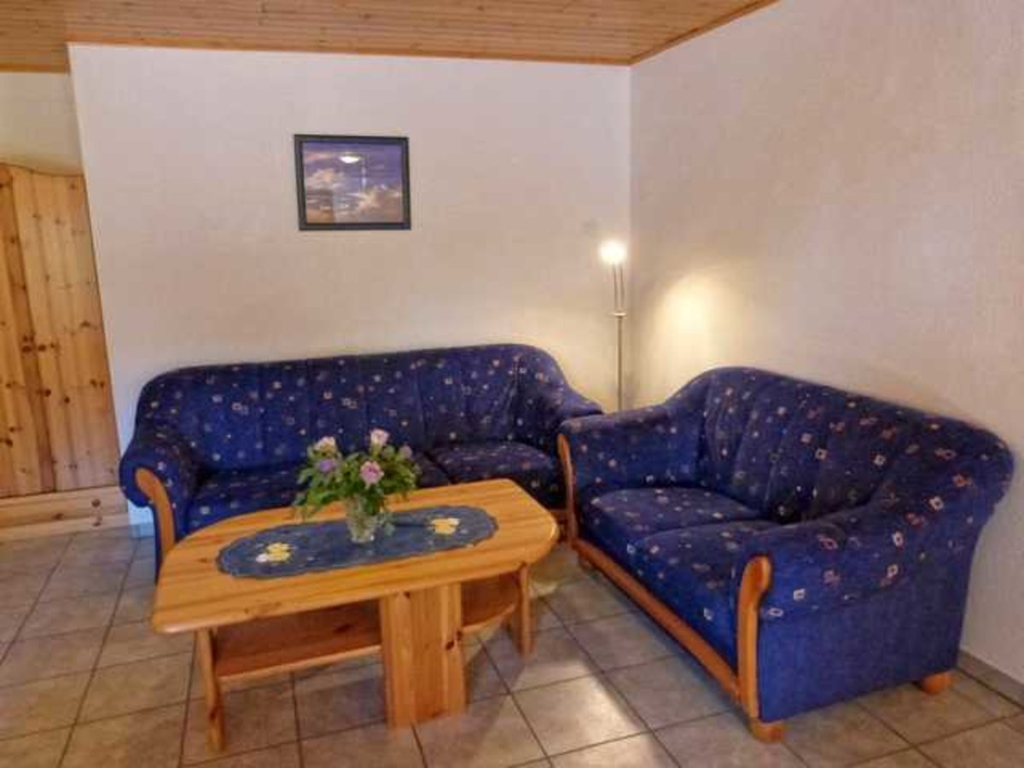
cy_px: 384
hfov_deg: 69.4
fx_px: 740
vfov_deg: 54.9
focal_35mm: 25
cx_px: 512
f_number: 2.8
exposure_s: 1/50
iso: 800
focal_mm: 4.5
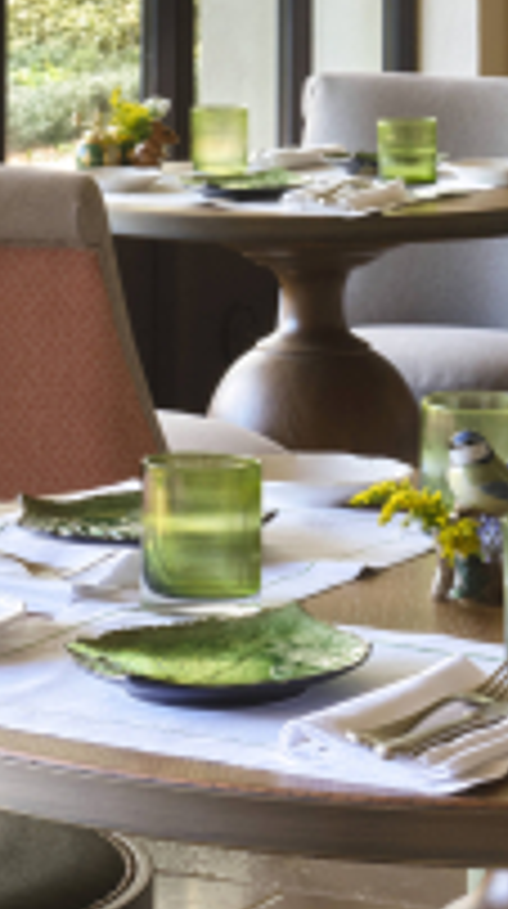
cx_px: 360
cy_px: -171
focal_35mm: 160
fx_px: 3848
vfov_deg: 13.1
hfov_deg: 7.5
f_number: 16
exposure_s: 1/15
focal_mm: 46.9
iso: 400
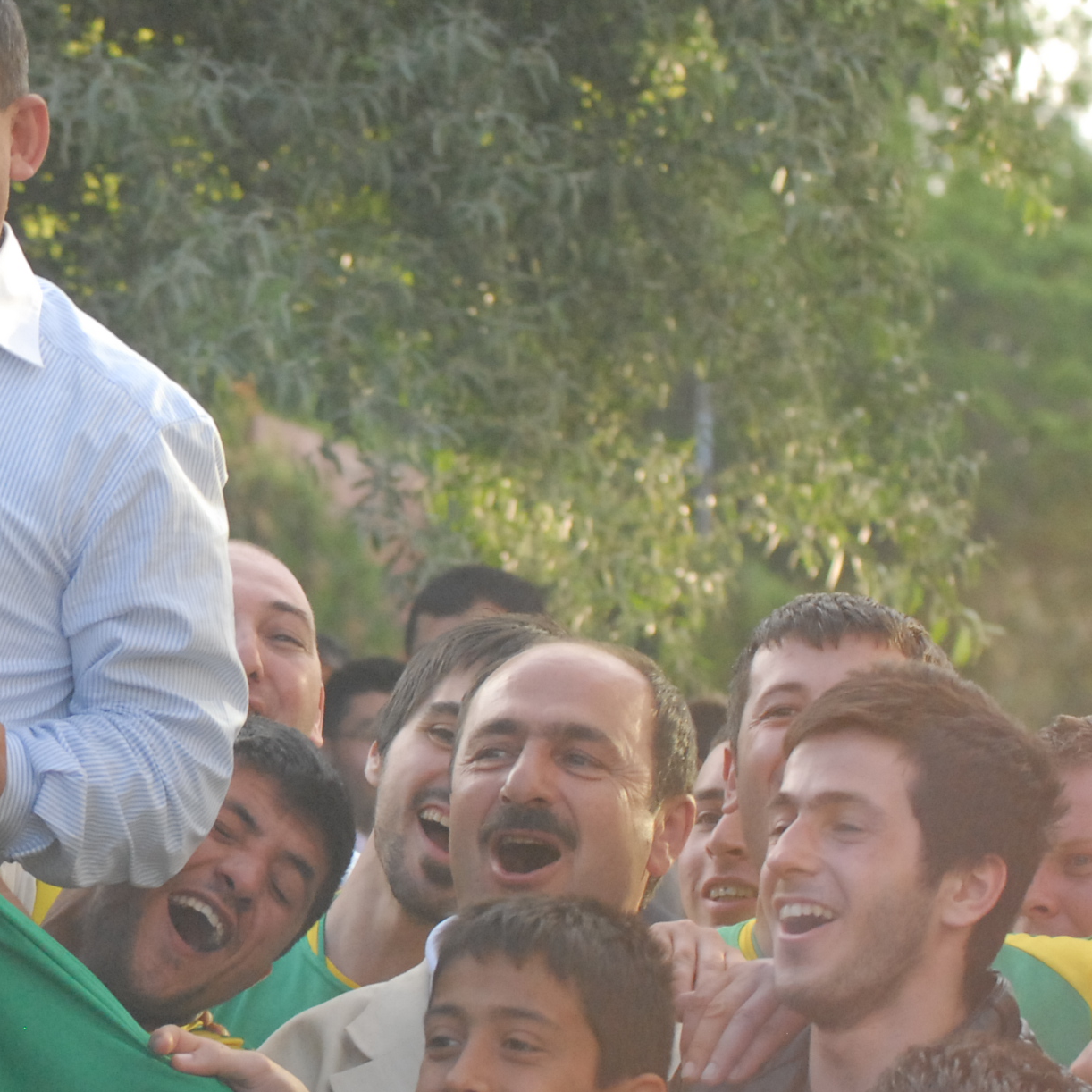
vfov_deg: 8.3
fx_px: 7566
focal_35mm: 212
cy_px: 571
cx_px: -189
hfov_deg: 8.2
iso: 1000
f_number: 4
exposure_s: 1/800
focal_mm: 70
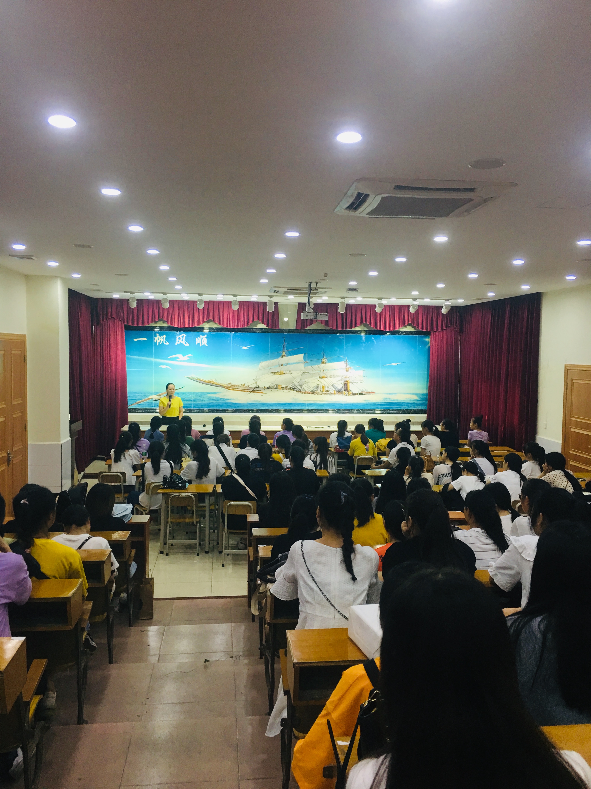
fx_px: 660
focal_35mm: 29
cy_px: 394
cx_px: 296
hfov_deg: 48.2
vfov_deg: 61.7
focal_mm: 4.15
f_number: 2.2
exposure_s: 1/17
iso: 40
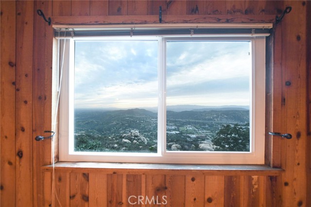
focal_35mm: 15
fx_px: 130
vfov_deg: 77.4
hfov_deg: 100.4
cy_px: 104
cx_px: 156
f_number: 5.6
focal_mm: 10
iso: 800
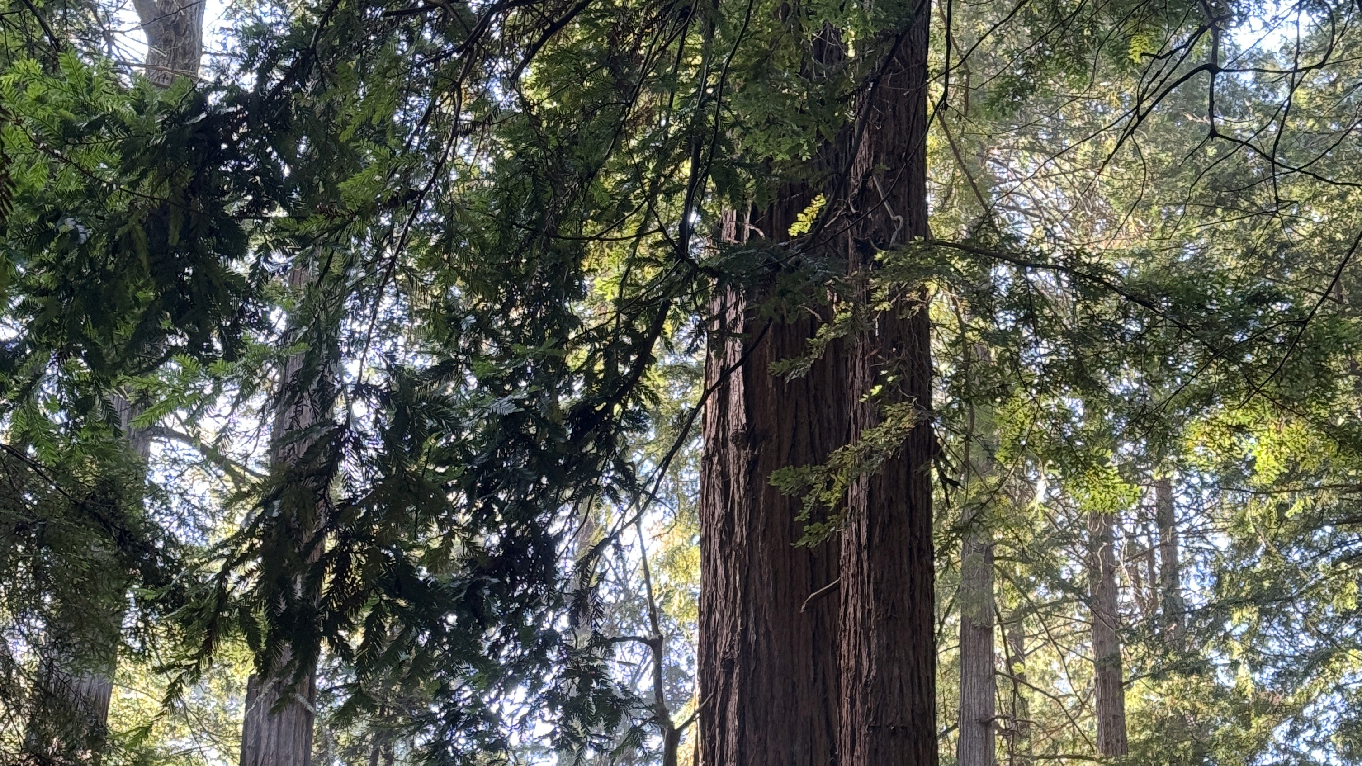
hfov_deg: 30.2
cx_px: 680
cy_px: 758
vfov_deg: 16.9
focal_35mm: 70
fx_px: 2528
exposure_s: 1/60
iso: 125
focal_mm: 6.76
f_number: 1.78
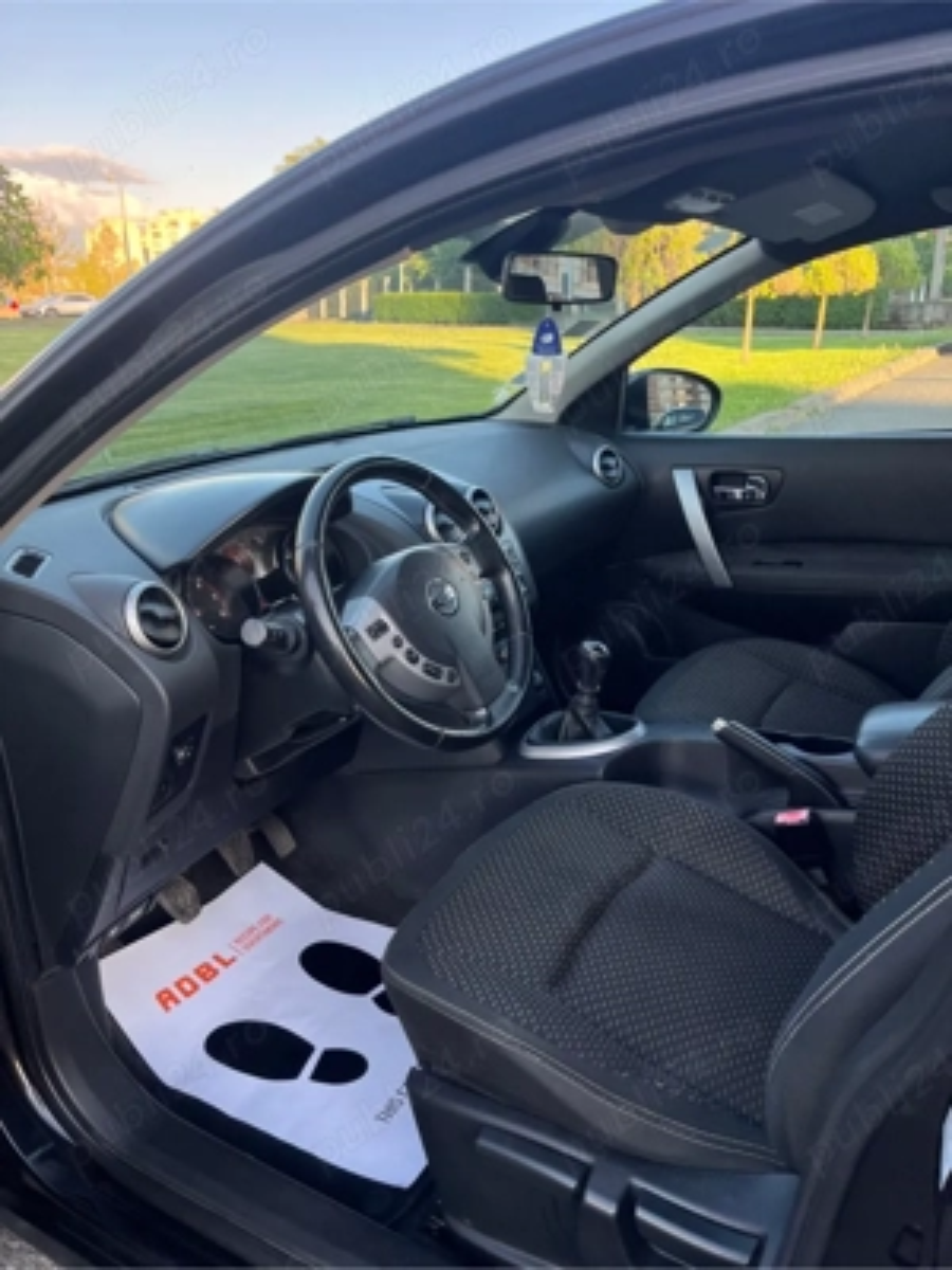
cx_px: 476
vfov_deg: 67.3
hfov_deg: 53.1
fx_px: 953
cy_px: 635
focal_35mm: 26
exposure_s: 1/226
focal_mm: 5.1
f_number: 1.6
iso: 40
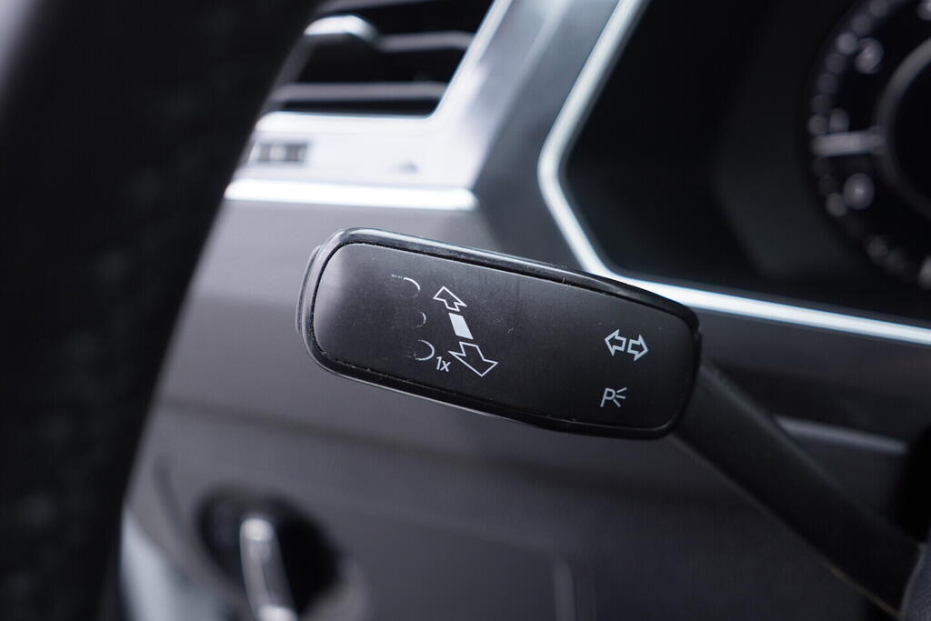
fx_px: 931
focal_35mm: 36
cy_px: 310
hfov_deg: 53.1
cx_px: 466
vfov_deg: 36.9
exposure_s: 1/40
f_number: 2.8
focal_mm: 24
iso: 250
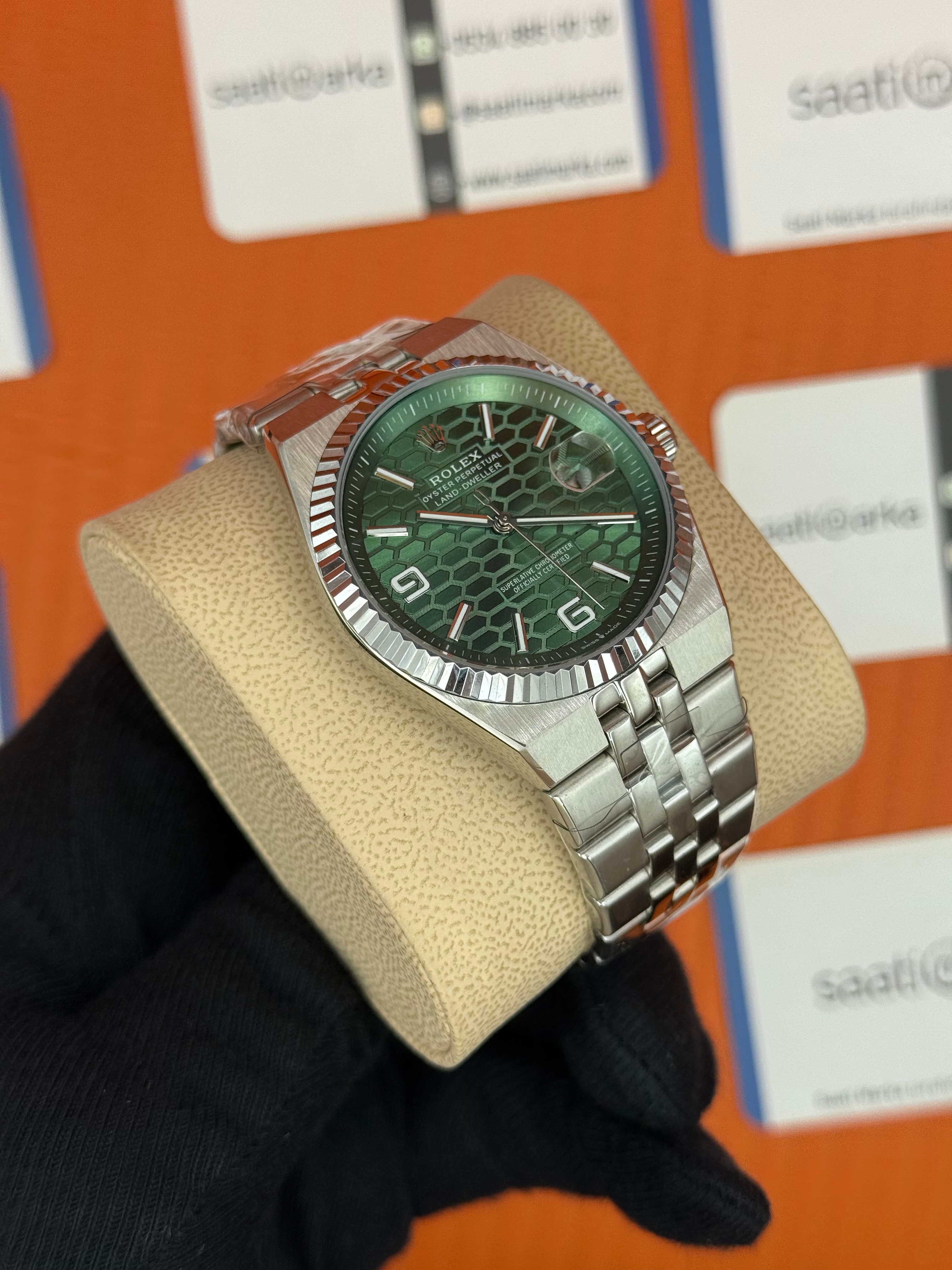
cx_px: 476
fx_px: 1760
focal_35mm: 48
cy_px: 635
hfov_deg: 30.3
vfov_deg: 39.7
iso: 64
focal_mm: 6.76
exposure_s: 1/726
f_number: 1.78
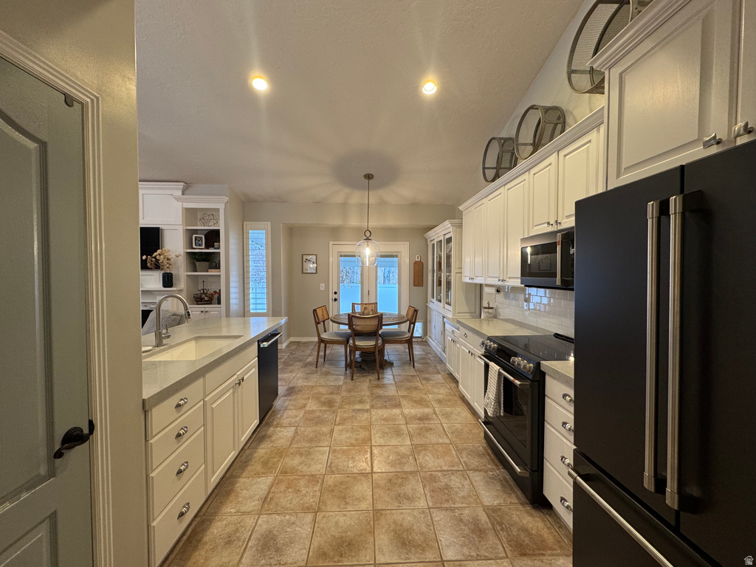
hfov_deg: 102.1
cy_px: 284
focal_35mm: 14
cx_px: 378
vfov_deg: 85.7
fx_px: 306
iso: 160
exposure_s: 1/60
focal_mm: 2.22
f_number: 2.2
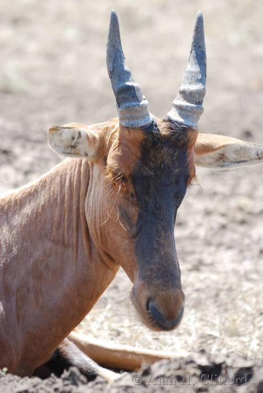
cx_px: 132
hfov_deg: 2.3
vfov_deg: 3.4
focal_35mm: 600
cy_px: 196
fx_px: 6562
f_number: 5.6
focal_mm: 400
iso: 450
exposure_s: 1/400
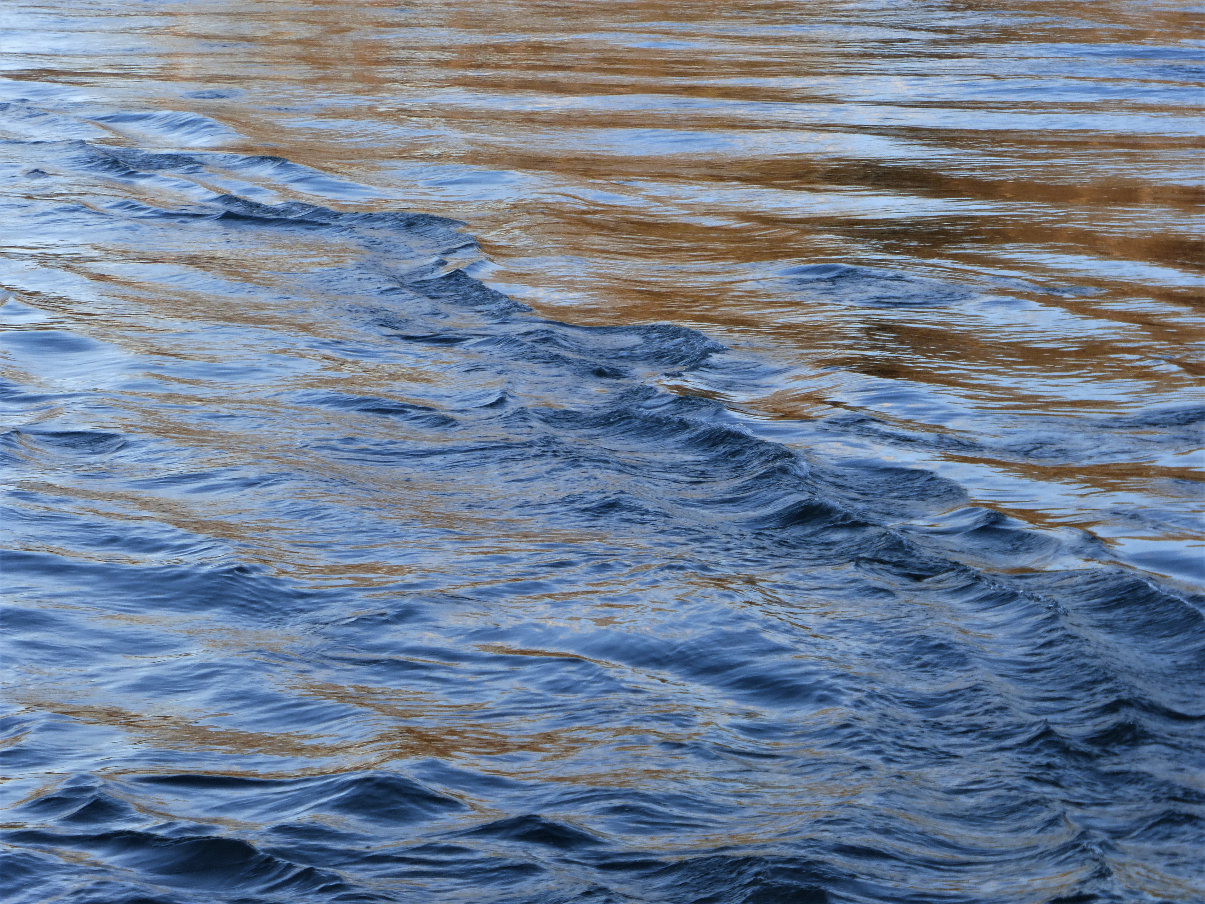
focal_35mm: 129
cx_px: 602
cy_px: 452
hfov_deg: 15.3
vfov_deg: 11.5
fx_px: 4491
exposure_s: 1/100
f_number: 5.4
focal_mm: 23.1
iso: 100
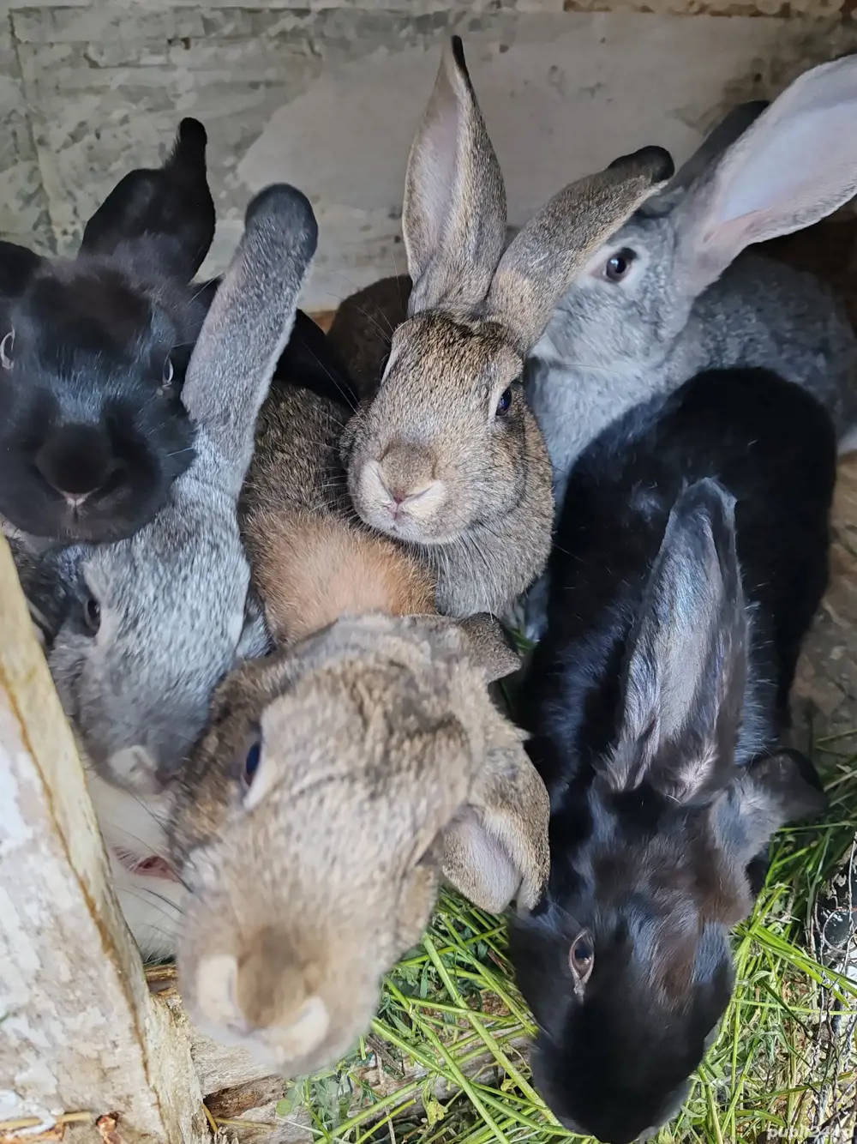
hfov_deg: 51.3
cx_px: 428
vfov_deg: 65.3
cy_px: 572
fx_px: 892
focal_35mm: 27
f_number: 1.9
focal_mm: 6.12
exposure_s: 1/100
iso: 500
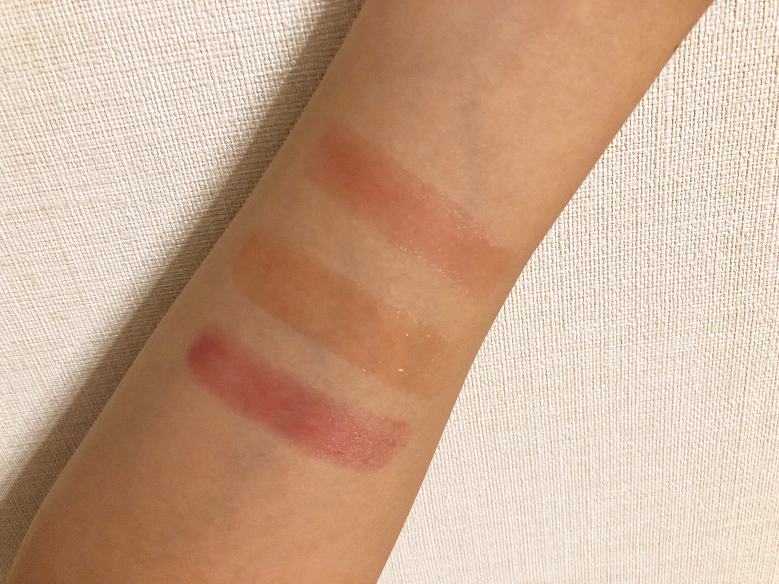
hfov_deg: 63.4
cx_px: 390
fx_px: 630
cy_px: 292
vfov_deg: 49.7
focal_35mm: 28
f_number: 1.8
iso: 100
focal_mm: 3.99
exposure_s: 1/13
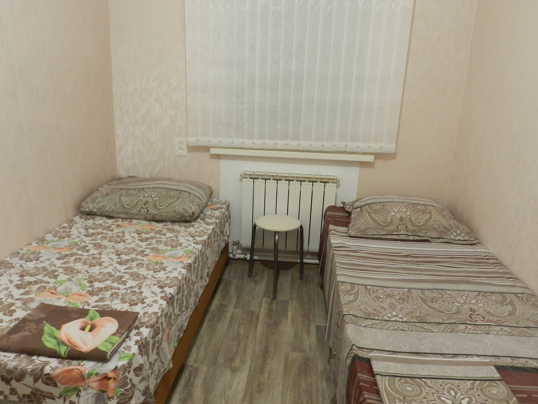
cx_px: 261
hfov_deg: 61.6
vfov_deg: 48.2
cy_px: 222
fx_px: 451
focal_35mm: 29
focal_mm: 4
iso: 400
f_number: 3.4
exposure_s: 1/6
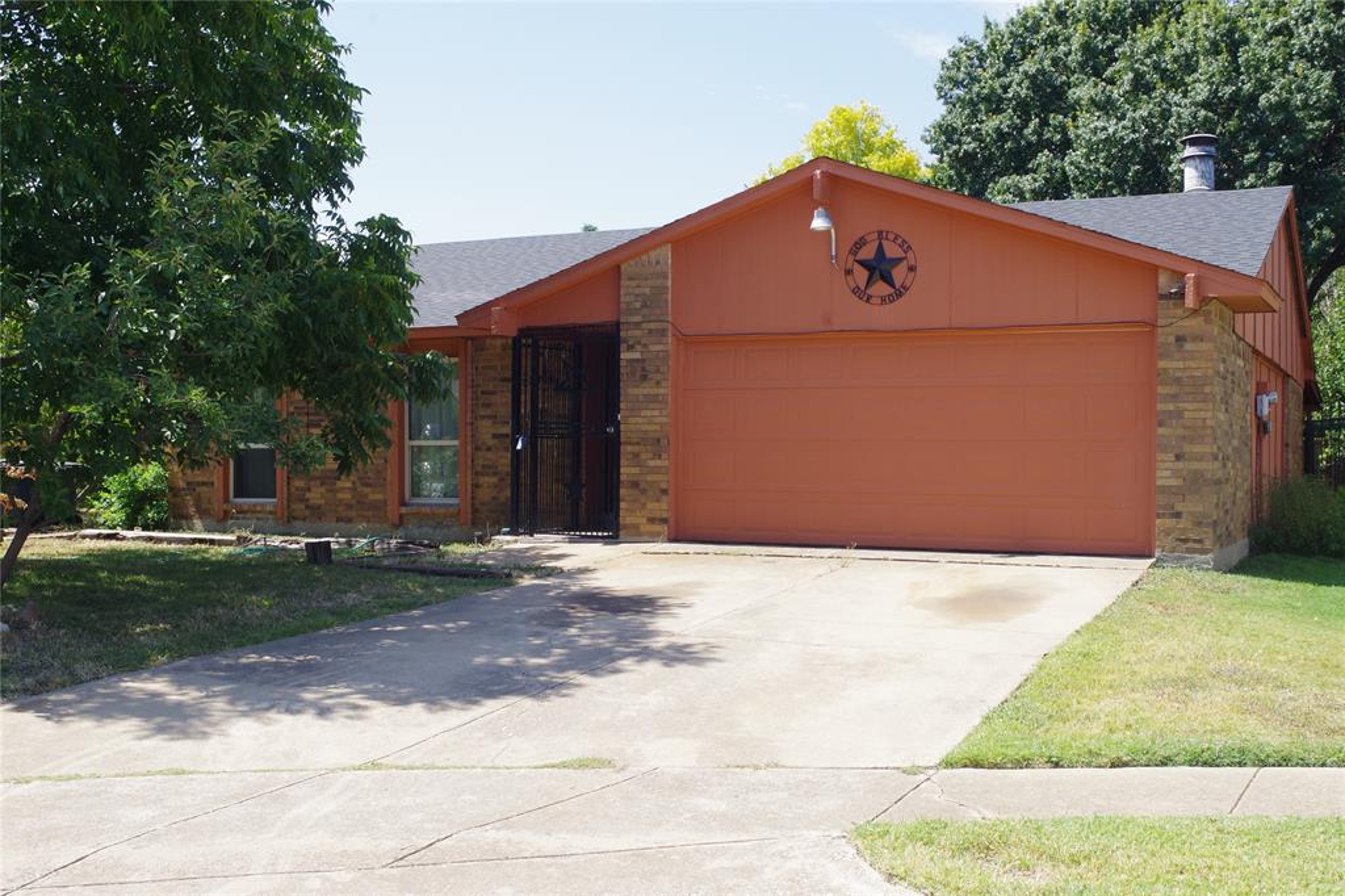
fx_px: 1569
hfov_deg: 46.4
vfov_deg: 31.9
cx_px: 672
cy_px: 448
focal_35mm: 42
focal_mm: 28
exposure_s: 1/125
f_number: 11
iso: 400
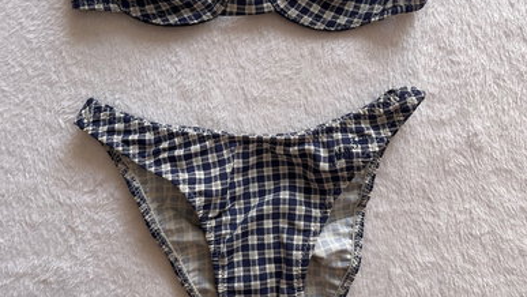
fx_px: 545
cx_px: 270
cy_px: 95
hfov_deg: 51.6
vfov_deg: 30.2
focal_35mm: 39
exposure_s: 1/184
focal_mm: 5.1
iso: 40
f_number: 1.6
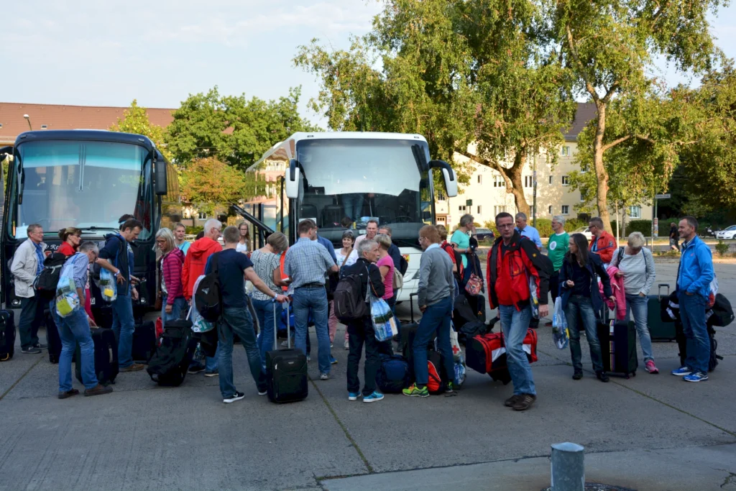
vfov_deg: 35.5
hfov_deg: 51.3
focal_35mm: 38
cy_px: 246
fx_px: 767
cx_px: 368
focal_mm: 25
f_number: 10
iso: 400
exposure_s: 1/200
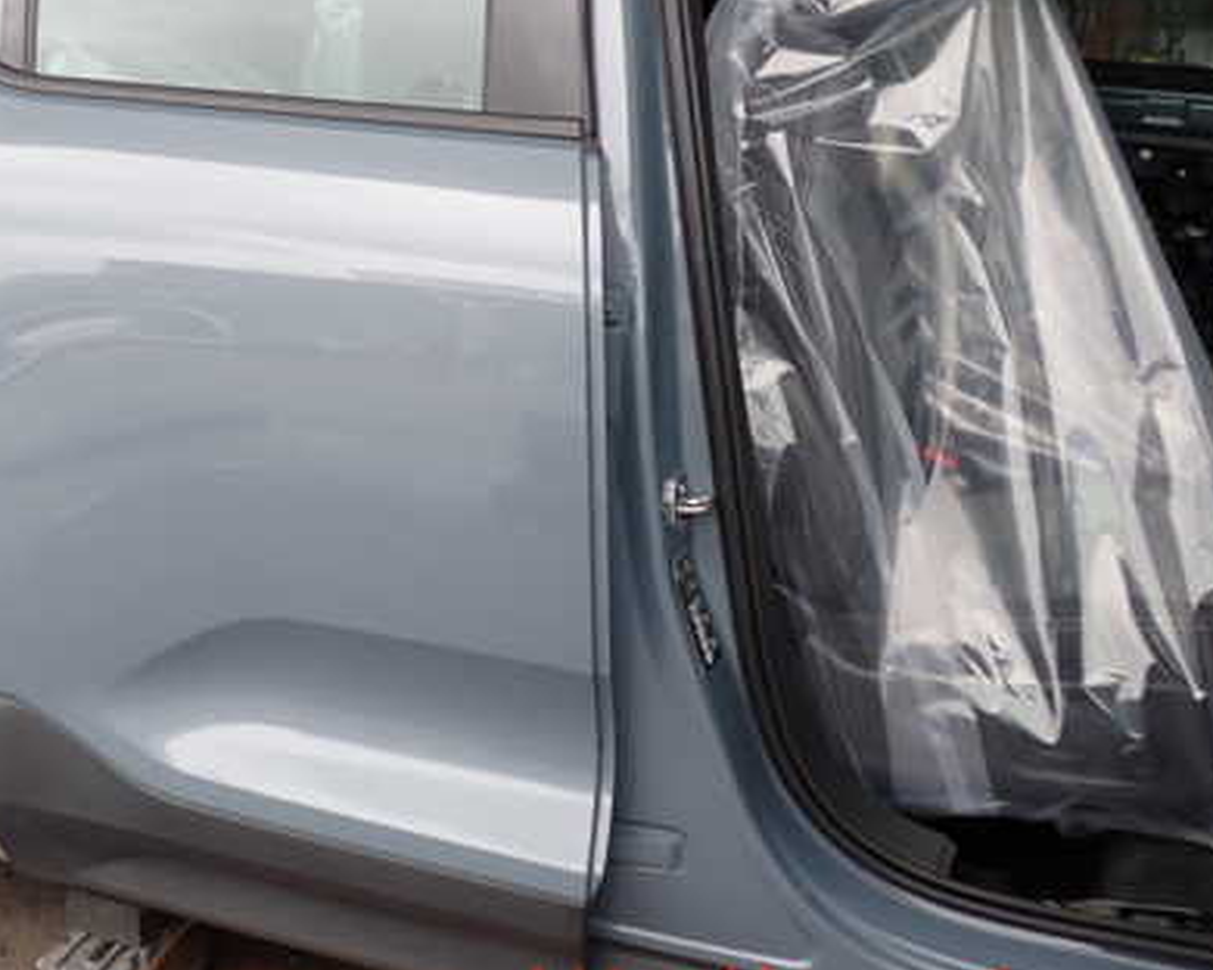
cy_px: 339
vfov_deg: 33.2
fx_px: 1616
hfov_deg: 40.0
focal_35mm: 45
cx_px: 302
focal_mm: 5.4
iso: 100
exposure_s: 1/100
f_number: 2.3
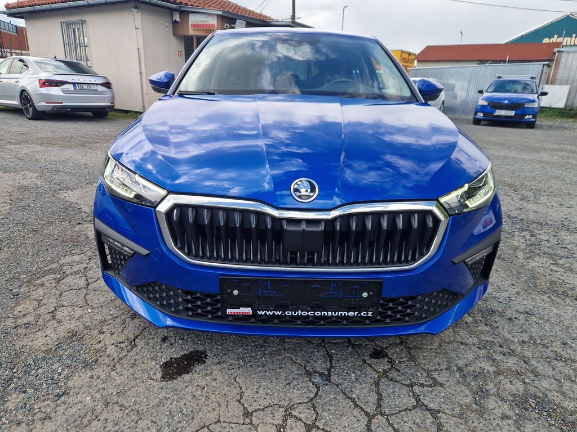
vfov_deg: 58.9
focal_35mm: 23
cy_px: 216
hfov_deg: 73.9
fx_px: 383
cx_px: 288
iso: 50
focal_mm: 5.4
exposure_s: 1/606
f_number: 1.8
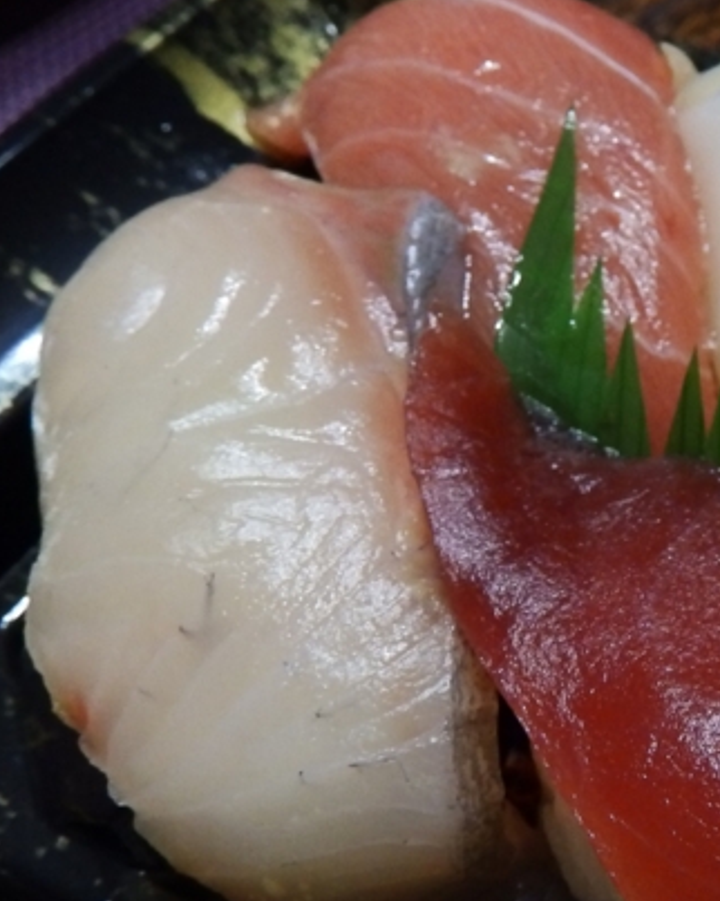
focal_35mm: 62
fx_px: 1653
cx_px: 879
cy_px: 584
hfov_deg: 22.5
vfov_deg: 30.3
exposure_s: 1/30
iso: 640
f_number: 3.7
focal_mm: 5.7
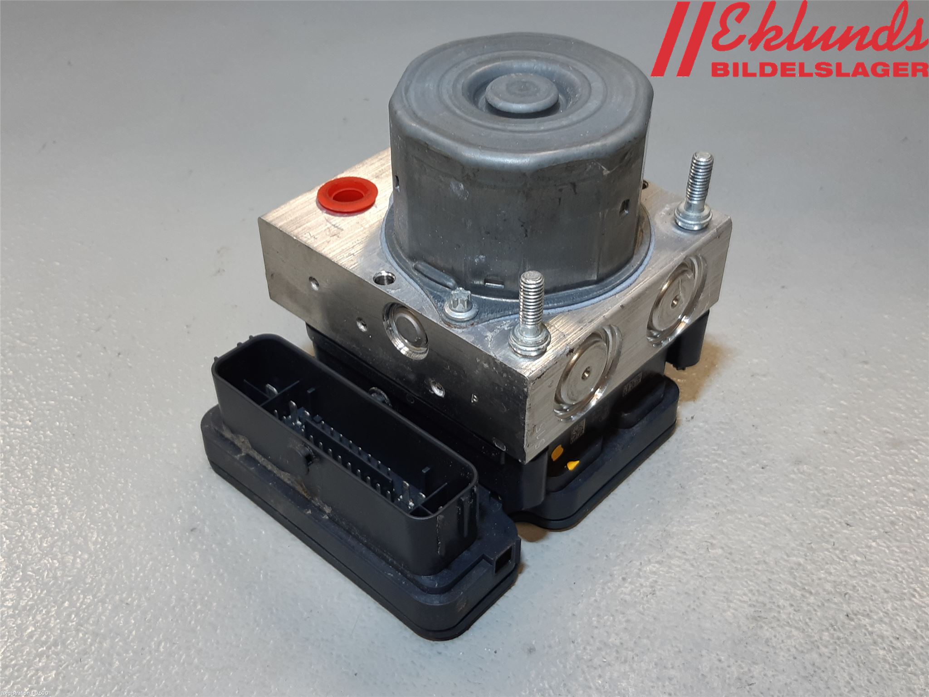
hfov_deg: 67.3
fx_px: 698
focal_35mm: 26
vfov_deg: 53.1
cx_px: 464
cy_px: 348
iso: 50
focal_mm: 3.93
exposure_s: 1/50
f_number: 1.7
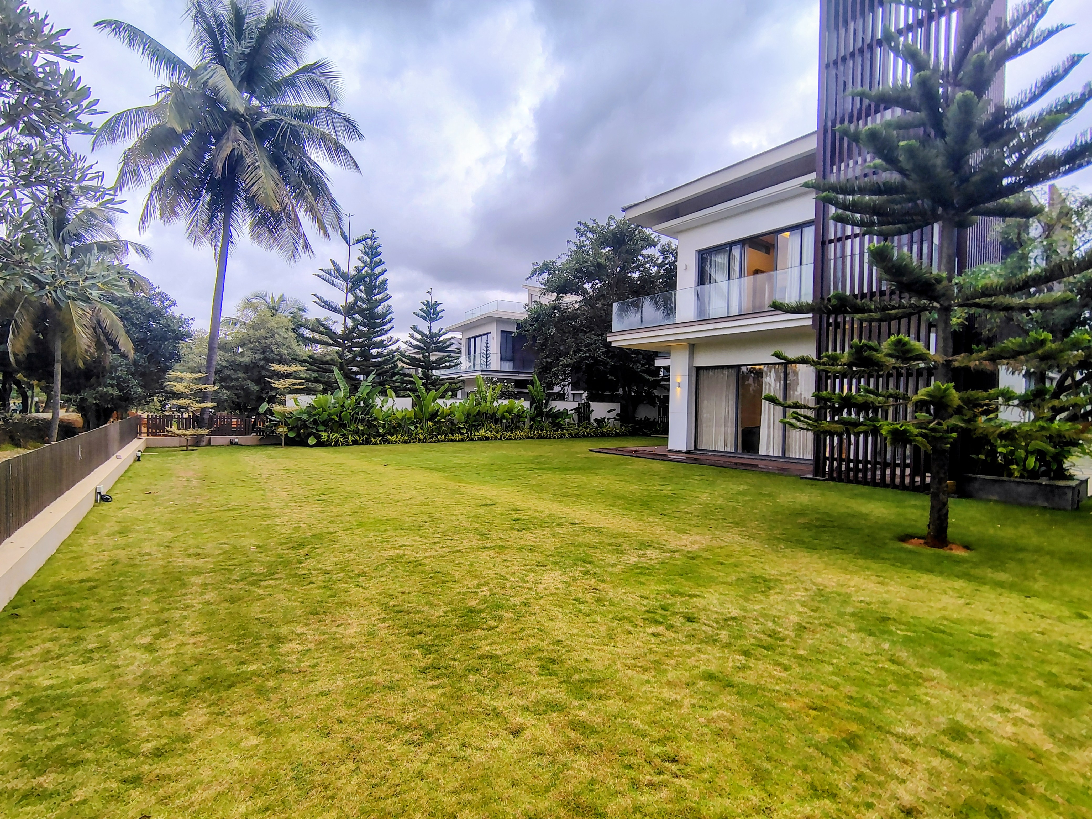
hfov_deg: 94.5
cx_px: 546
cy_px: 410
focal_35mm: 16
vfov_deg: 78.1
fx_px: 505
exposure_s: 1/102
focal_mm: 2.13
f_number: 2.2
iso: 100
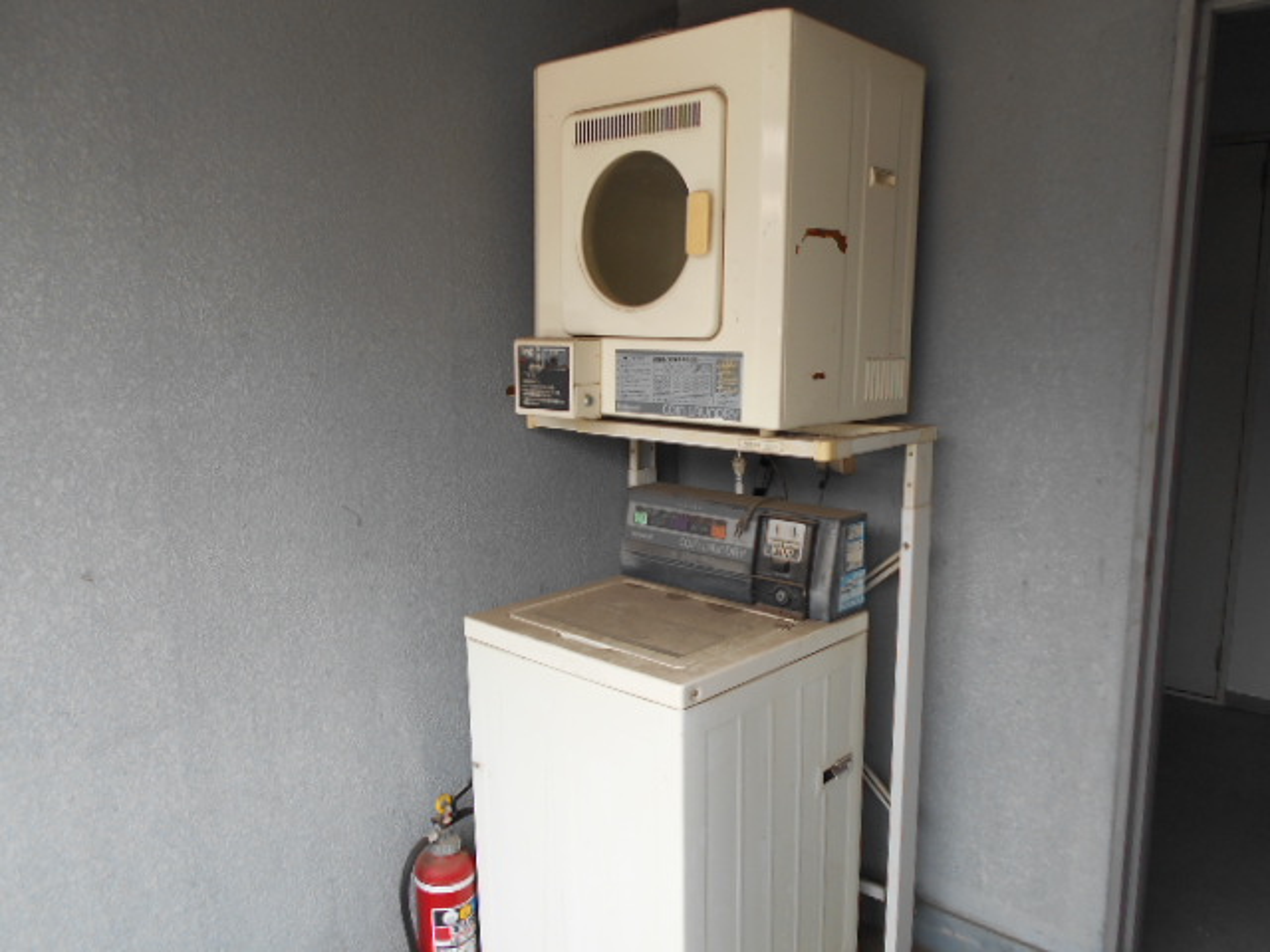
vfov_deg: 53.1
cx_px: 635
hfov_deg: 67.3
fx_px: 954
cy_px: 476
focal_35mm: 26
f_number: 3.2
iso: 80
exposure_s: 1/125
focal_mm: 4.6
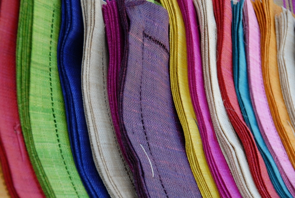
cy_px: 99
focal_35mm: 112
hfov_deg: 18.2
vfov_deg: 12.2
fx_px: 923
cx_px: 148
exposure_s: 1/45
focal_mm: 75
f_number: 5
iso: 100
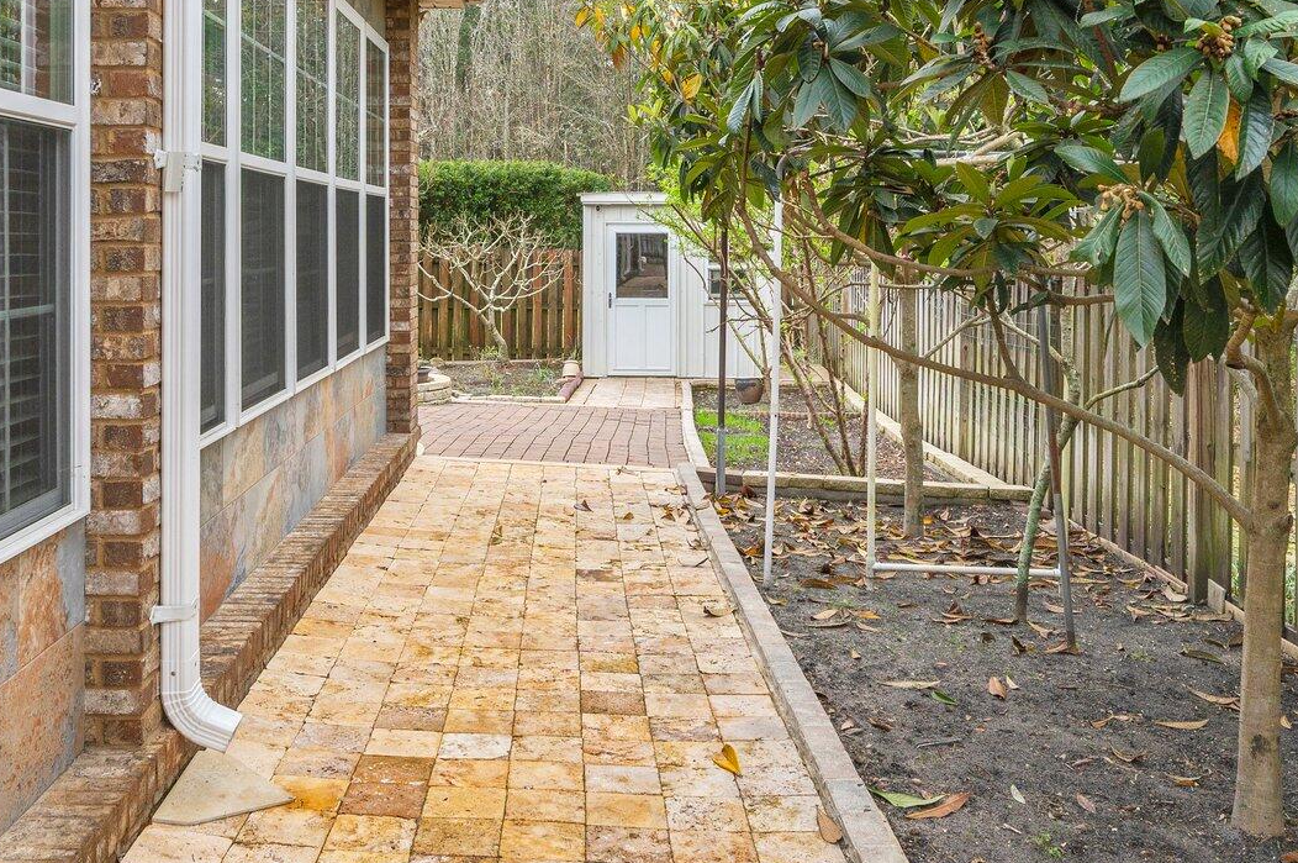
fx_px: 1333
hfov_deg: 51.8
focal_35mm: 37
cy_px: 235
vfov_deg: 35.2
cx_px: 576
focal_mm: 19
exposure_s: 1/125
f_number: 9
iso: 320
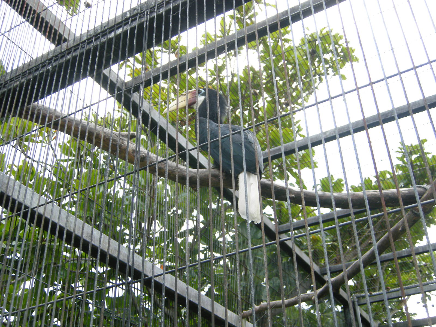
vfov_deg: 30.9
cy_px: 164
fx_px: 592
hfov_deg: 40.4
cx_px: 218
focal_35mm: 47
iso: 104
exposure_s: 1/125
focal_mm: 10.1
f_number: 3.1
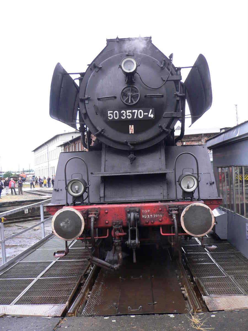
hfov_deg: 40.7
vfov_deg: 52.6
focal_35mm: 35
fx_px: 334
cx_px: 124
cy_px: 166
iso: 100
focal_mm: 5.8
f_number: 2.8
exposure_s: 1/320
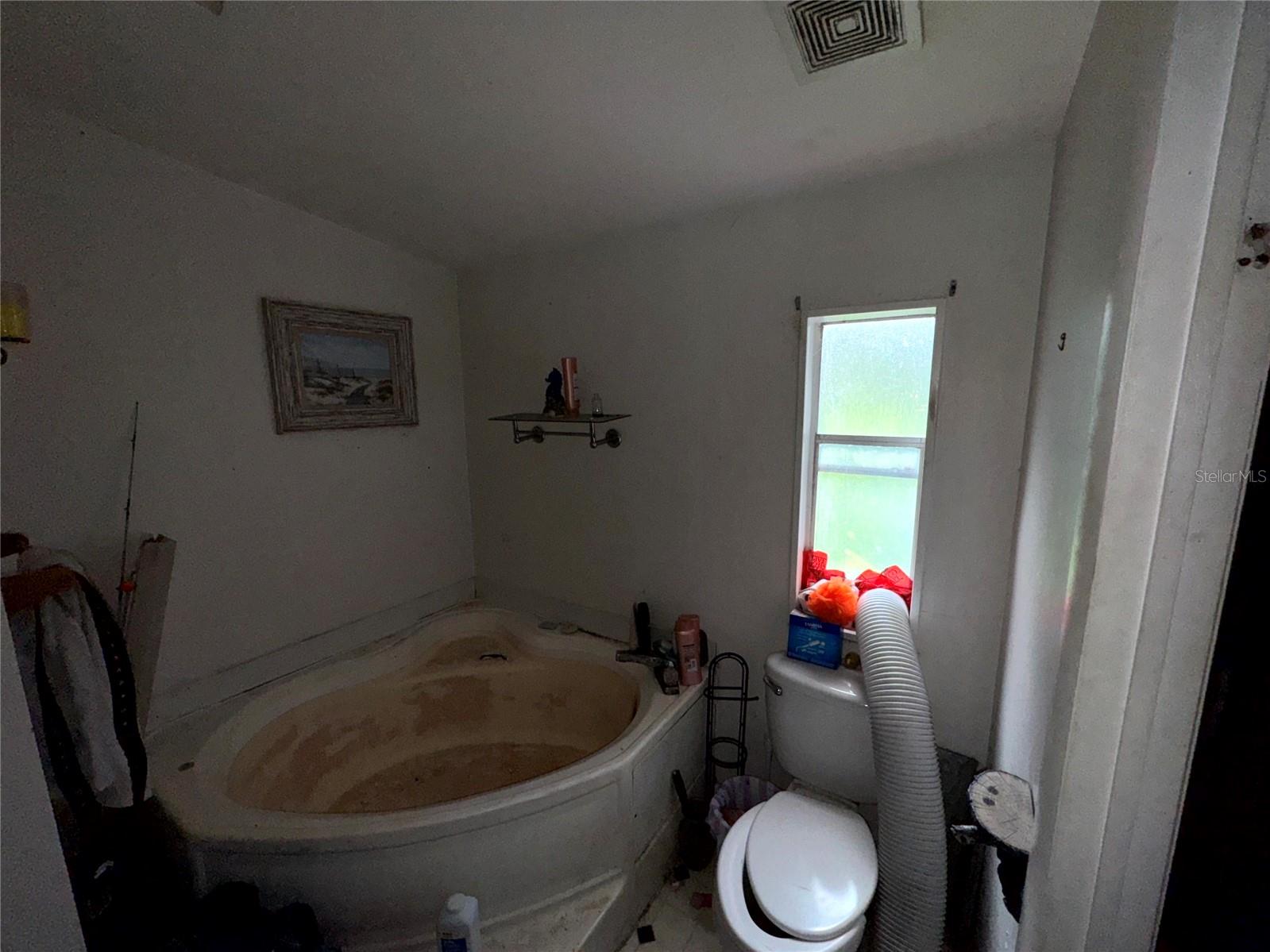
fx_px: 514
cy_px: 476
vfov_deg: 85.7
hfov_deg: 102.1
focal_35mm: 14
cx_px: 635
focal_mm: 2.22
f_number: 2.2
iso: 32
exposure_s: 1/184
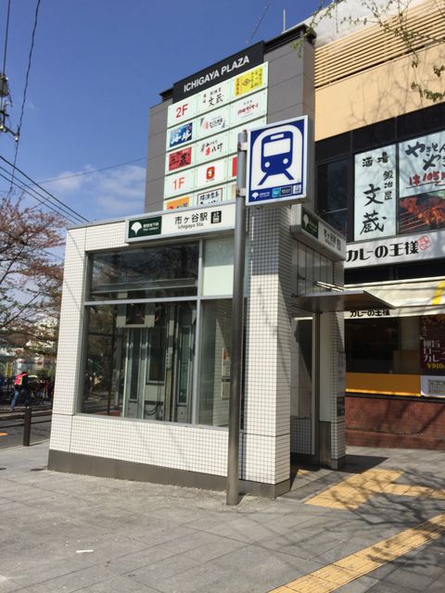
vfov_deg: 61.7
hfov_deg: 48.2
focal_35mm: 29
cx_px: 222
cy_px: 296
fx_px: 497
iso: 32
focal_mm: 4.15
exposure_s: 1/3968
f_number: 2.2
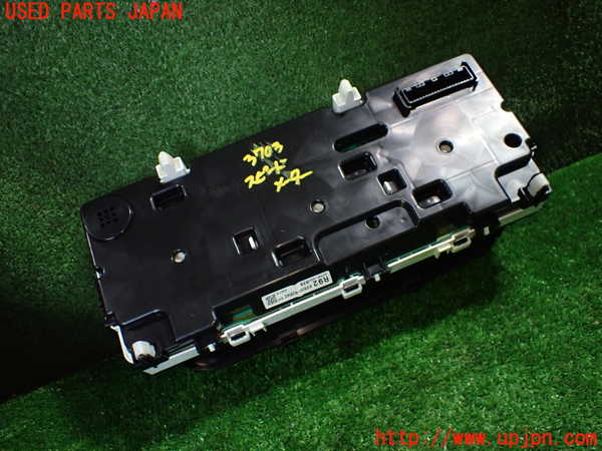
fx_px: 522
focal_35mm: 30
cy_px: 226
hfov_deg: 60.0
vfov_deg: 46.8
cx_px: 301
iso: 640
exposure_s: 1/125
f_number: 2.3
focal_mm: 5.4
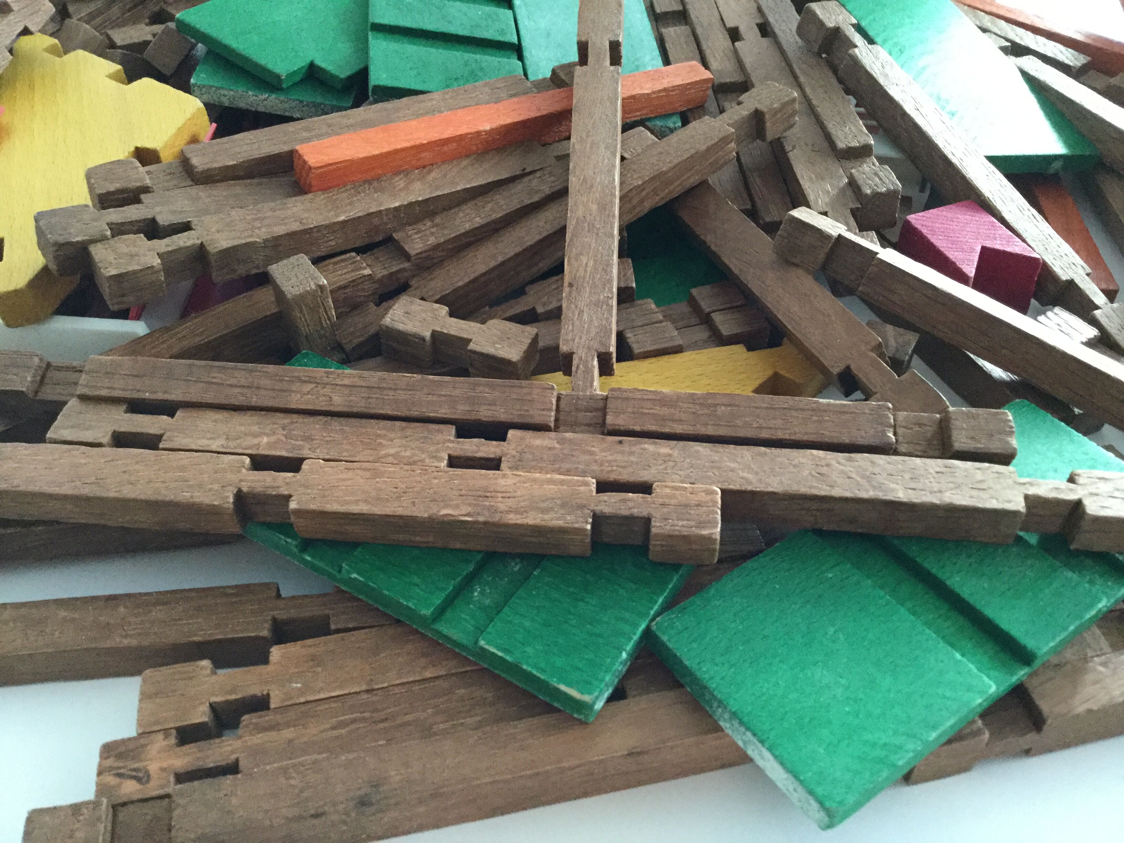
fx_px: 1007
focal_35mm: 31
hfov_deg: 58.4
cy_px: 422
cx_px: 562
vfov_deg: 45.4
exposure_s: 1/33
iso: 250
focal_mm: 3.3
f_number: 2.4
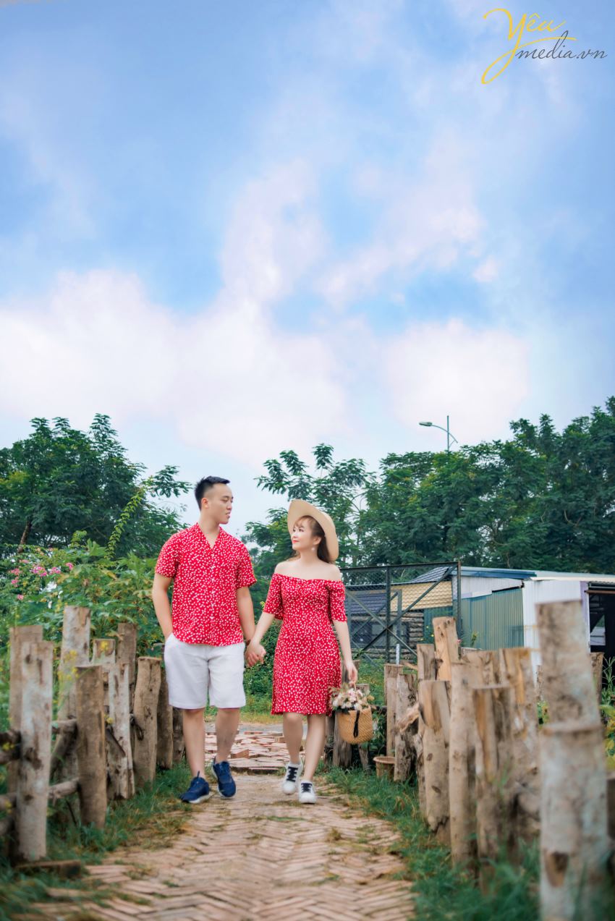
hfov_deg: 37.9
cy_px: 460
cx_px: 308
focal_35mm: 35
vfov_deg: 54.4
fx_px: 896
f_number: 2.5
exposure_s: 1/400
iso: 125
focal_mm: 35
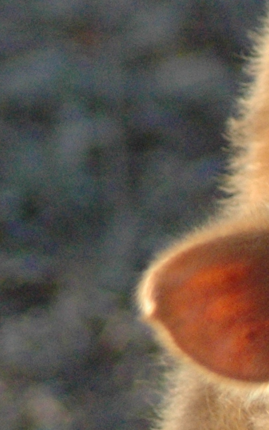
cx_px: 656
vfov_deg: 1.0
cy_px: 442
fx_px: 25068
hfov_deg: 0.6
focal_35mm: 2139
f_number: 6
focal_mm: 300
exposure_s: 1/400
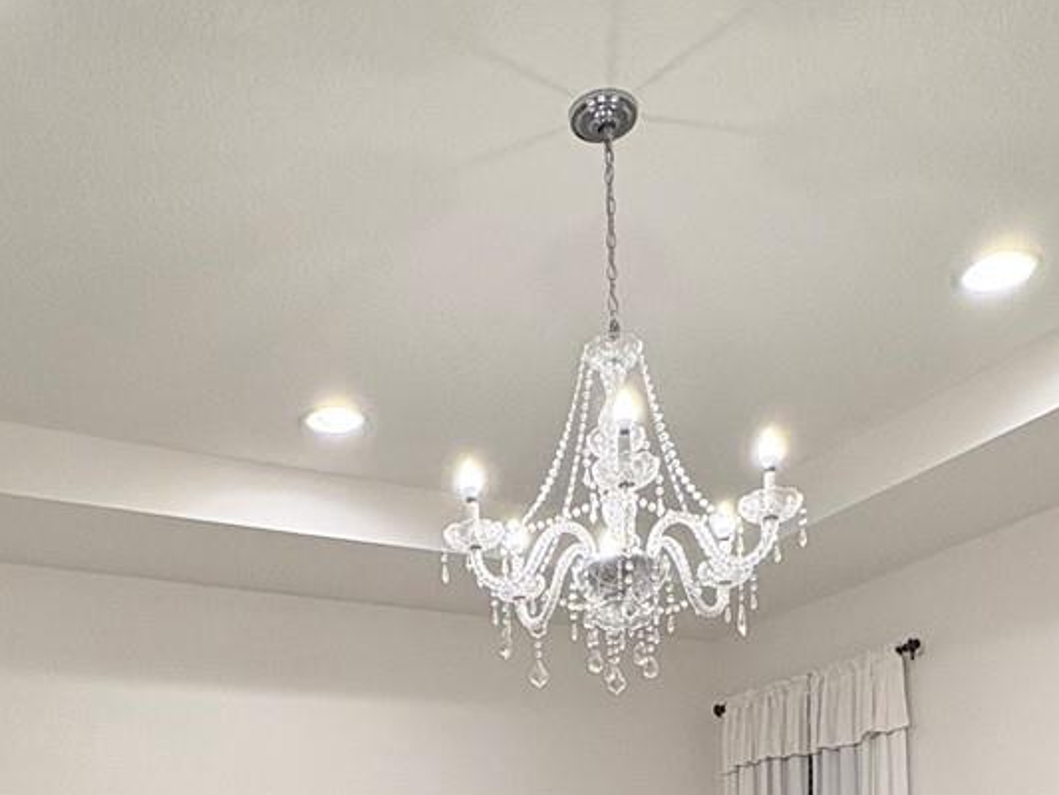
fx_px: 1285
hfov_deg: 44.7
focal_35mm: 42
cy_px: 1057
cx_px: 473
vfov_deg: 27.9
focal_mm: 2.22
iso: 160
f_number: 2.2
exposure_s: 1/60
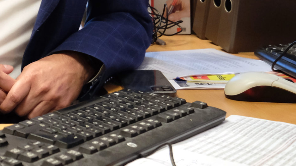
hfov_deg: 19.4
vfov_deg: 11.3
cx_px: -70
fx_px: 808
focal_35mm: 103
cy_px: -83
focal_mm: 24
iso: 1600
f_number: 4
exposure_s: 1/60
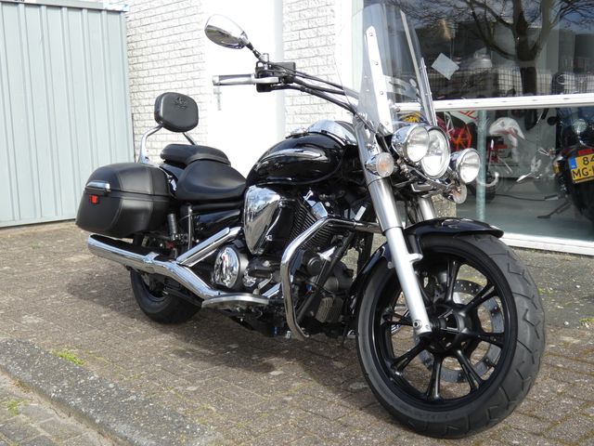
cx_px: 297
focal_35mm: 43
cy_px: 223
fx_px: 738
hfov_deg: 43.9
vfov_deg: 33.6
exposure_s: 1/320
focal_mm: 7.8
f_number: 3.7
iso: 80
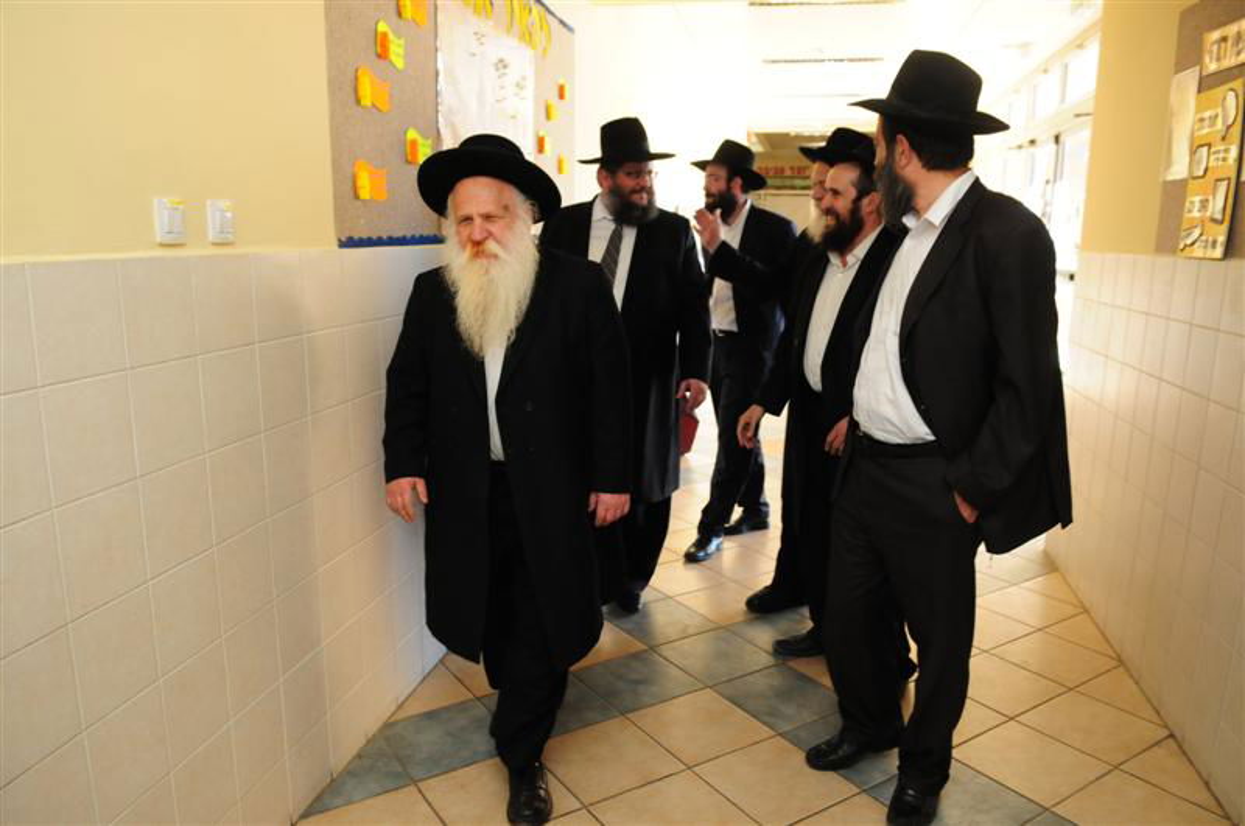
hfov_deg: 70.5
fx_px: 881
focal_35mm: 26
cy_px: 413
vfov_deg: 50.3
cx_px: 622
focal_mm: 17
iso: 800
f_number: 3.5
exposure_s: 1/160
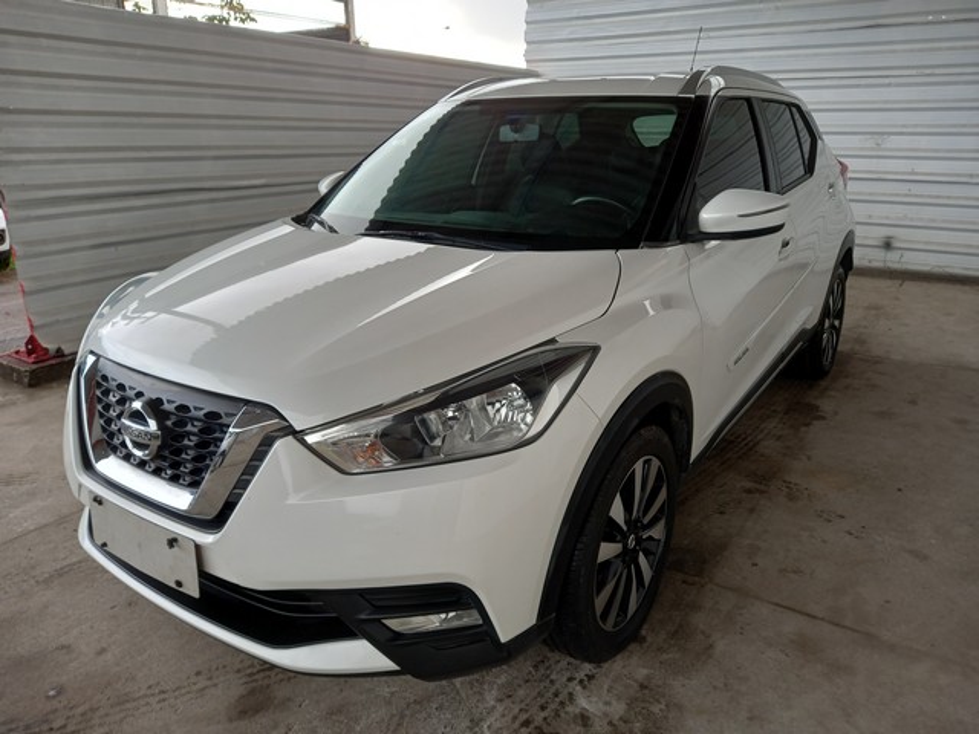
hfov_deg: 69.4
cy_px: 367
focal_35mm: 25
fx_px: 707
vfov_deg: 54.9
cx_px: 490
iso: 40
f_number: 2
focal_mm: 4.6
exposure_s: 1/60
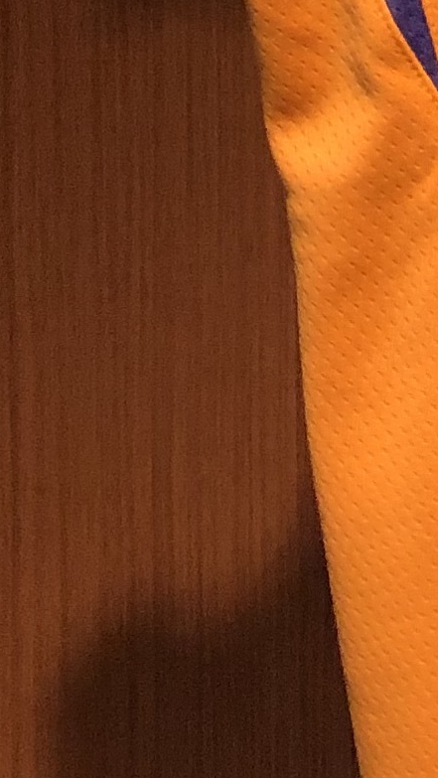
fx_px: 3238
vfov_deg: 12.3
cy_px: -734
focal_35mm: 157
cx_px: 917
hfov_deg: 7.4
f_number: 1.8
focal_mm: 3.99
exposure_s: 1/30
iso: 40
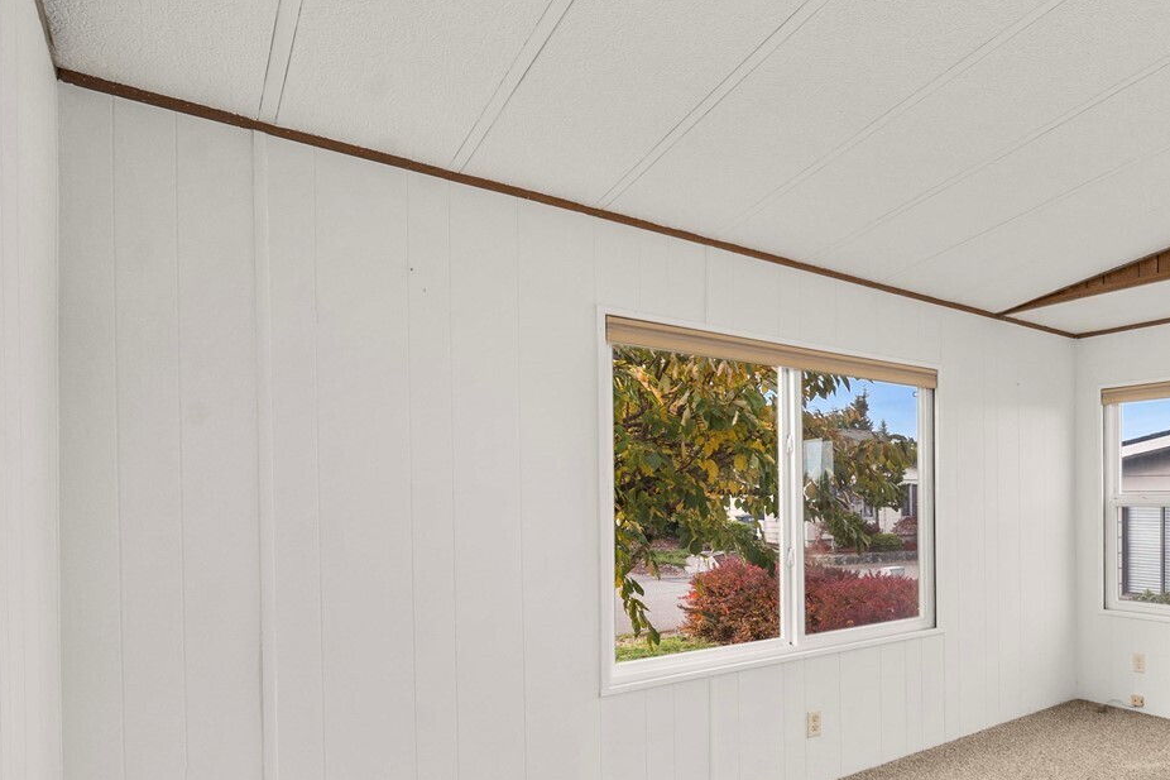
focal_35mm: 22
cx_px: 1038
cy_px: 506
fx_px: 715
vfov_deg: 56.2
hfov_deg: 65.9
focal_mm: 12
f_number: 6.7
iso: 1000
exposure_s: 1/30
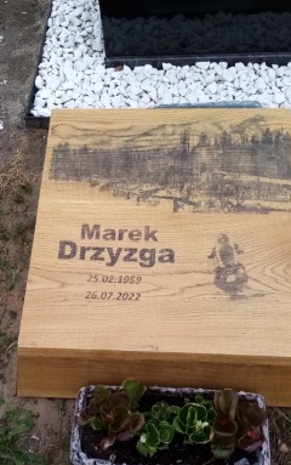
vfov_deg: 43.3
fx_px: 583
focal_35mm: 46
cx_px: 113
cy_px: 273
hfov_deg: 28.0
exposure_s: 1/962
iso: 108
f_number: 1.8
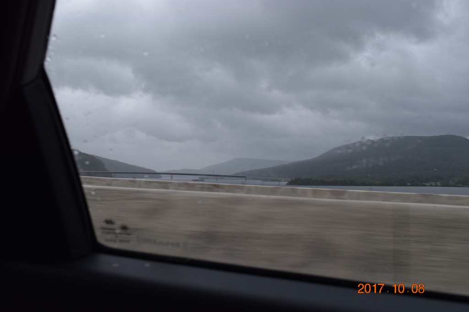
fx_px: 469
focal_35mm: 36
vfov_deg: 36.8
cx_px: 234
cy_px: 156
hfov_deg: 53.1
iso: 320
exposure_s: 1/250
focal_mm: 24
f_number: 8
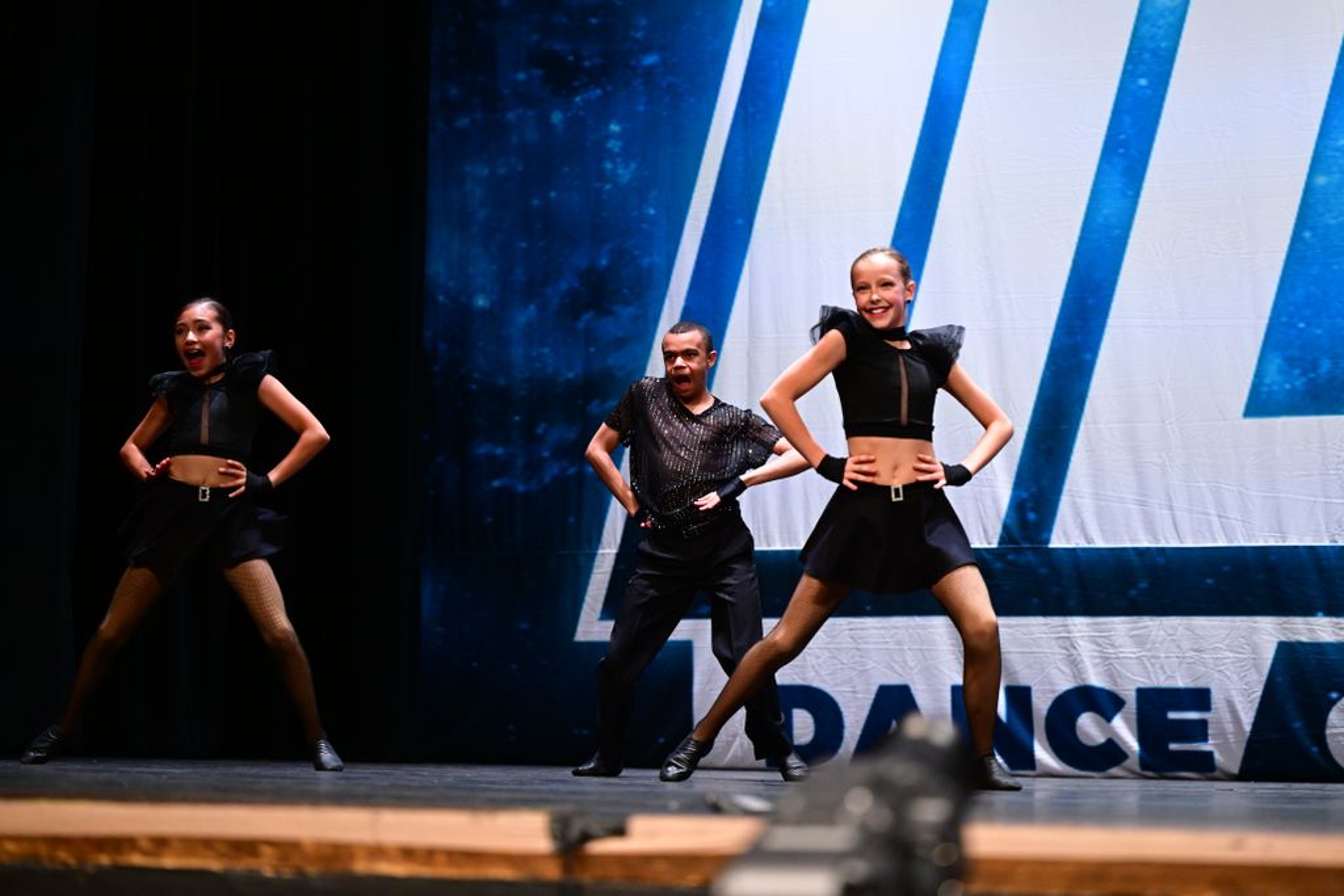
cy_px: 448
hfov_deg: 27.0
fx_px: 2800
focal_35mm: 75
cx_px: 672
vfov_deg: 18.2
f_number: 2.8
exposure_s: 1/500
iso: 5000
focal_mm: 75
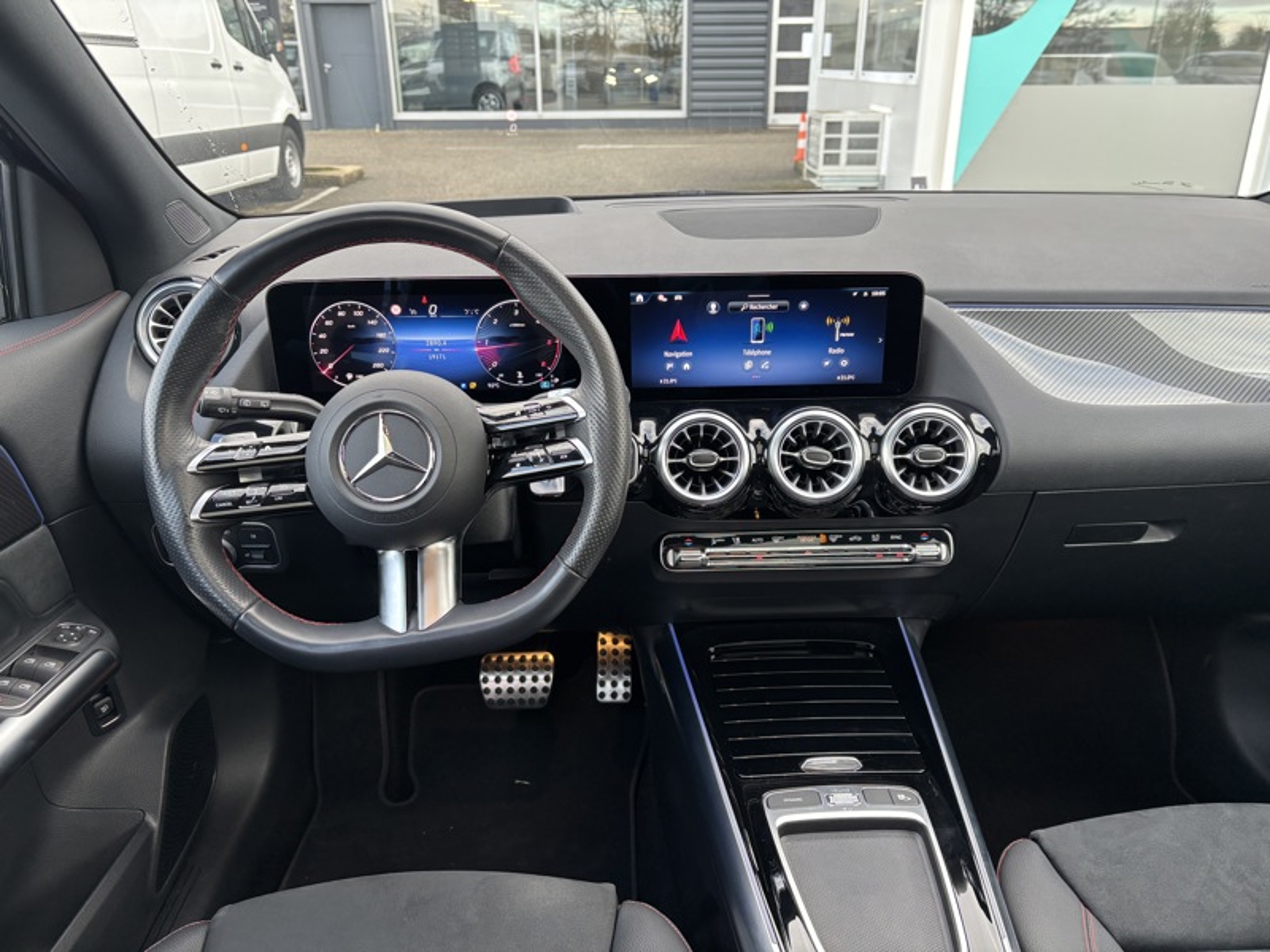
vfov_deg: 53.1
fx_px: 954
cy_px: 476
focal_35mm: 26
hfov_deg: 67.3
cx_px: 635
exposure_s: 1/120
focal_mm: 5.96
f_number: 1.6
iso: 125
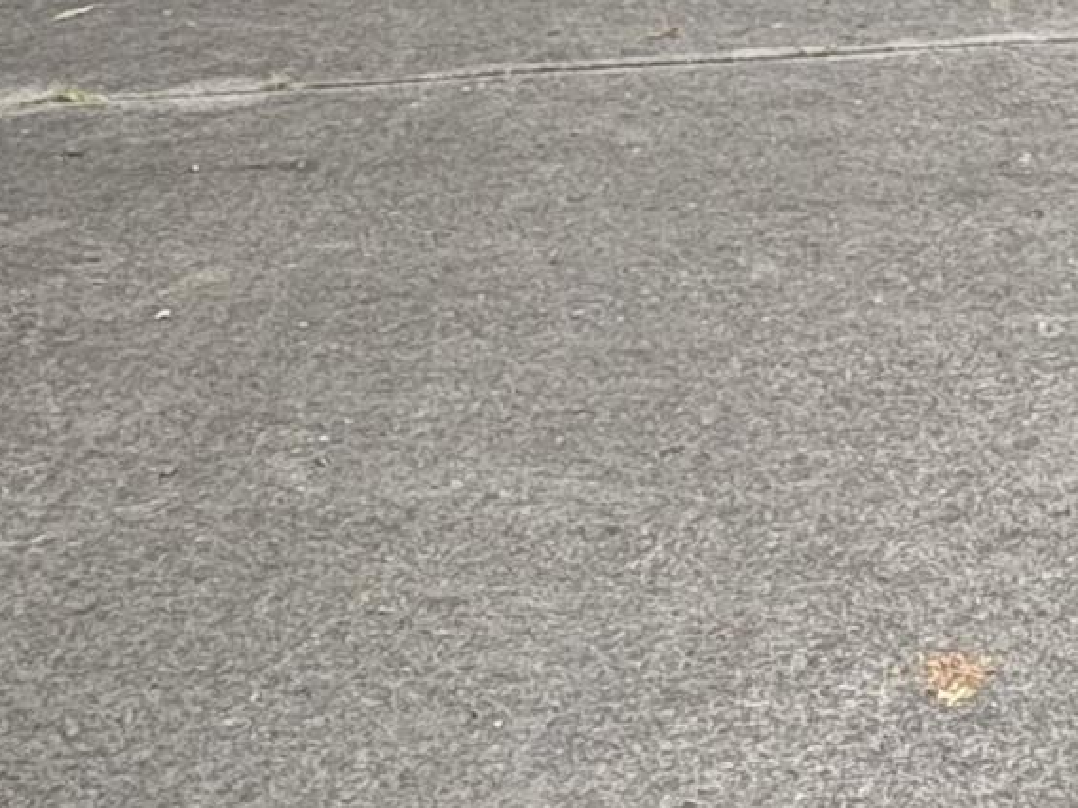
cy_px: -478
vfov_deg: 17.5
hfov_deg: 23.1
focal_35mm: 74
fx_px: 2304
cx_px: 1437
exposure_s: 1/713
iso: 50
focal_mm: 2.22
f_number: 2.2
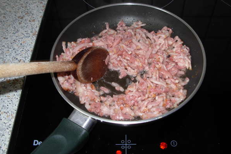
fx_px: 257
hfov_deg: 48.5
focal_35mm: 40
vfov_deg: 33.4
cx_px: 116
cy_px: 76
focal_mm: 6.3
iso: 79
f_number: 2.9
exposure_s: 1/22.6
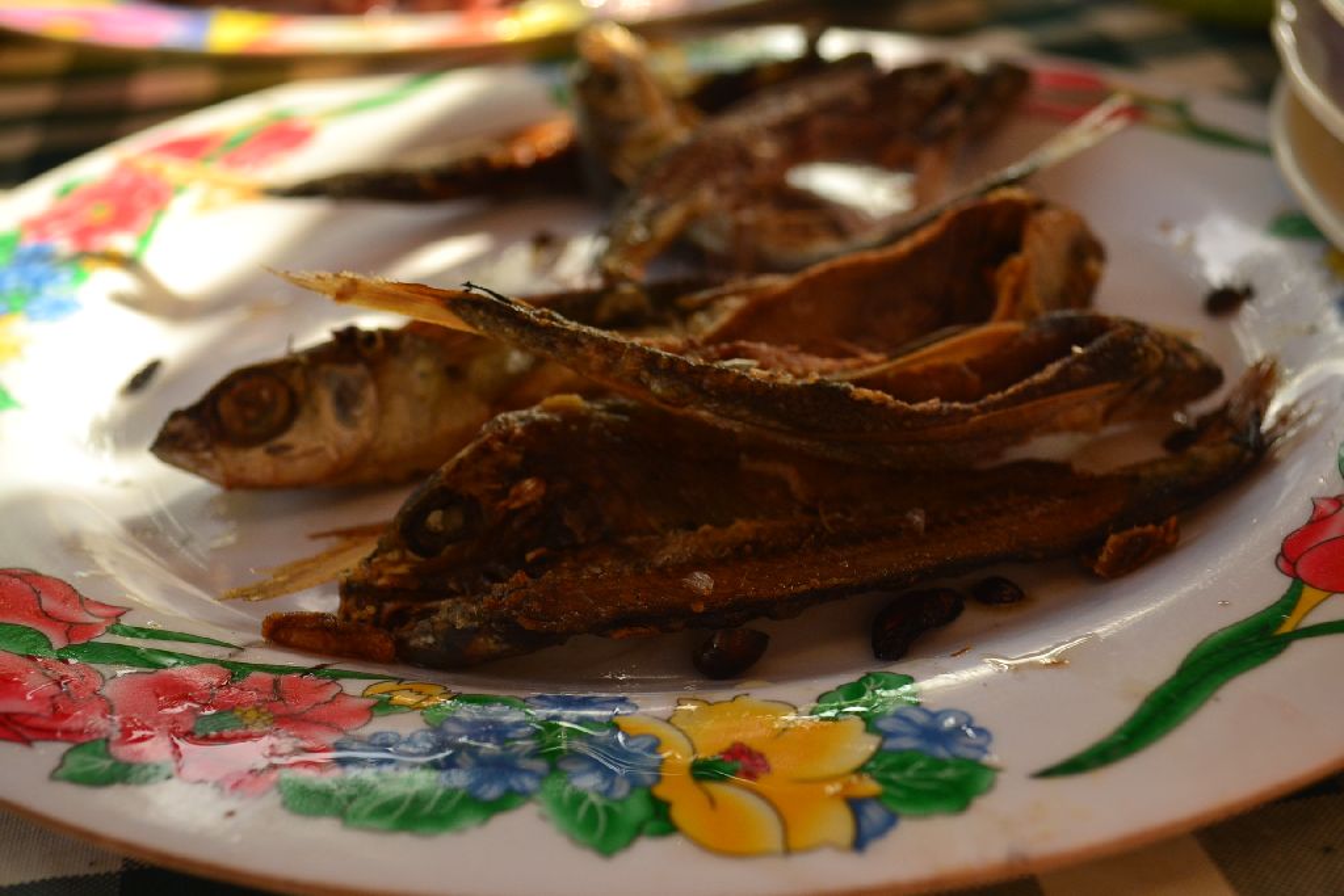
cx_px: 672
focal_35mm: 51
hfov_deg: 38.9
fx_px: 1904
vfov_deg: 26.5
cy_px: 448
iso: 400
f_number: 5
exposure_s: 1/320
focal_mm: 34
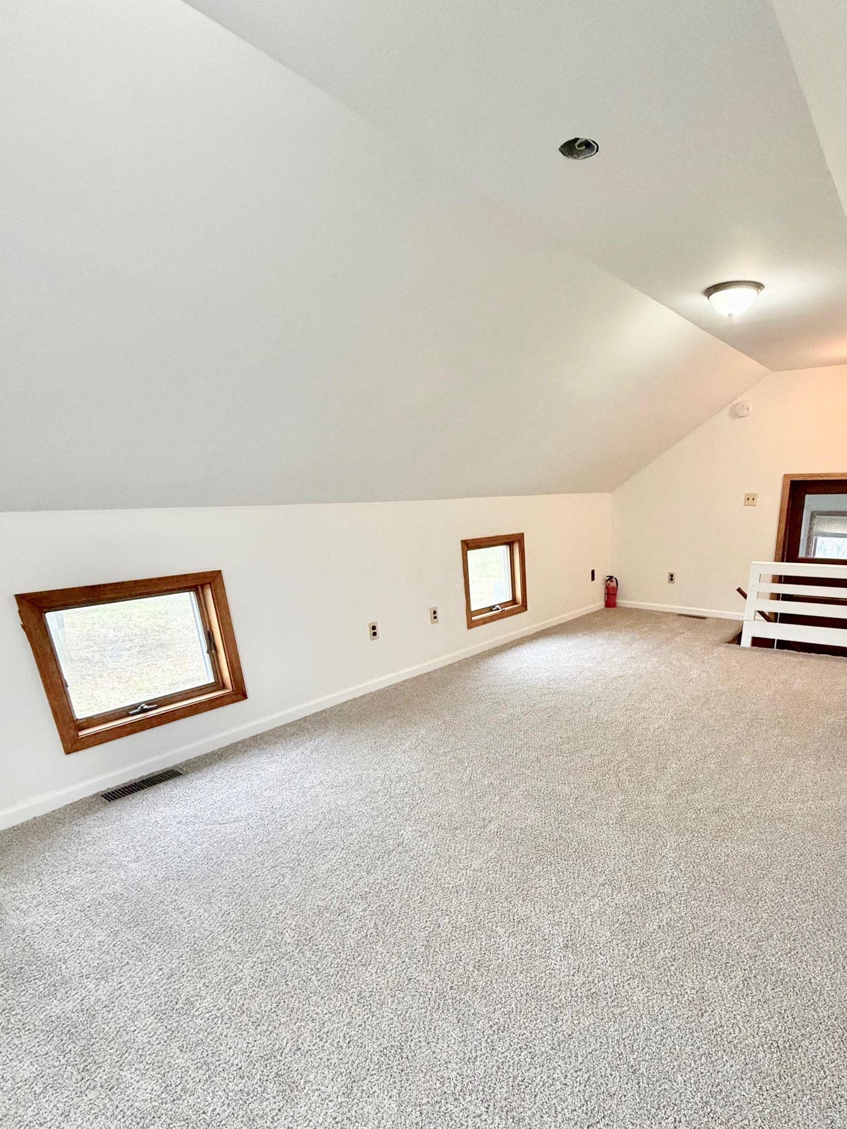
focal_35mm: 18
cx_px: 541
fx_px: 587
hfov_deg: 70.2
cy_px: 684
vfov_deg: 86.5
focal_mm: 2.22
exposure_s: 1/60
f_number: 2.2
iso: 400
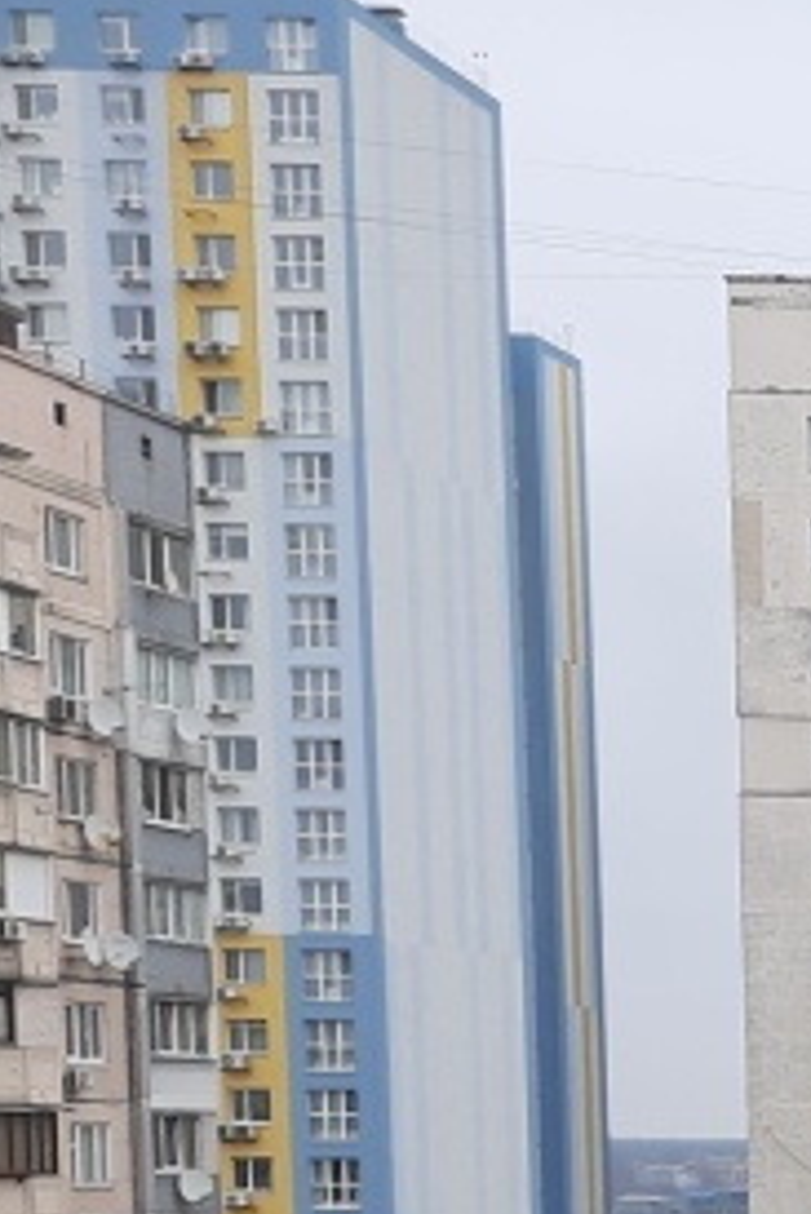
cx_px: 2047
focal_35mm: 97
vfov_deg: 19.9
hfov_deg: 11.3
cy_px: 1391
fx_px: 3273
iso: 20
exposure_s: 1/128
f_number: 2
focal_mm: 4.6
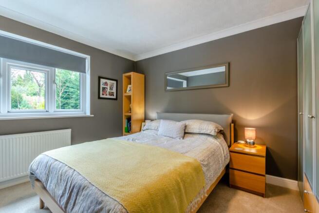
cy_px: 106
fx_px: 146
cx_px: 160
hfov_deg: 95.0
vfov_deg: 72.1
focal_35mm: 16
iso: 100
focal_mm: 11
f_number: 8
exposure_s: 1/8
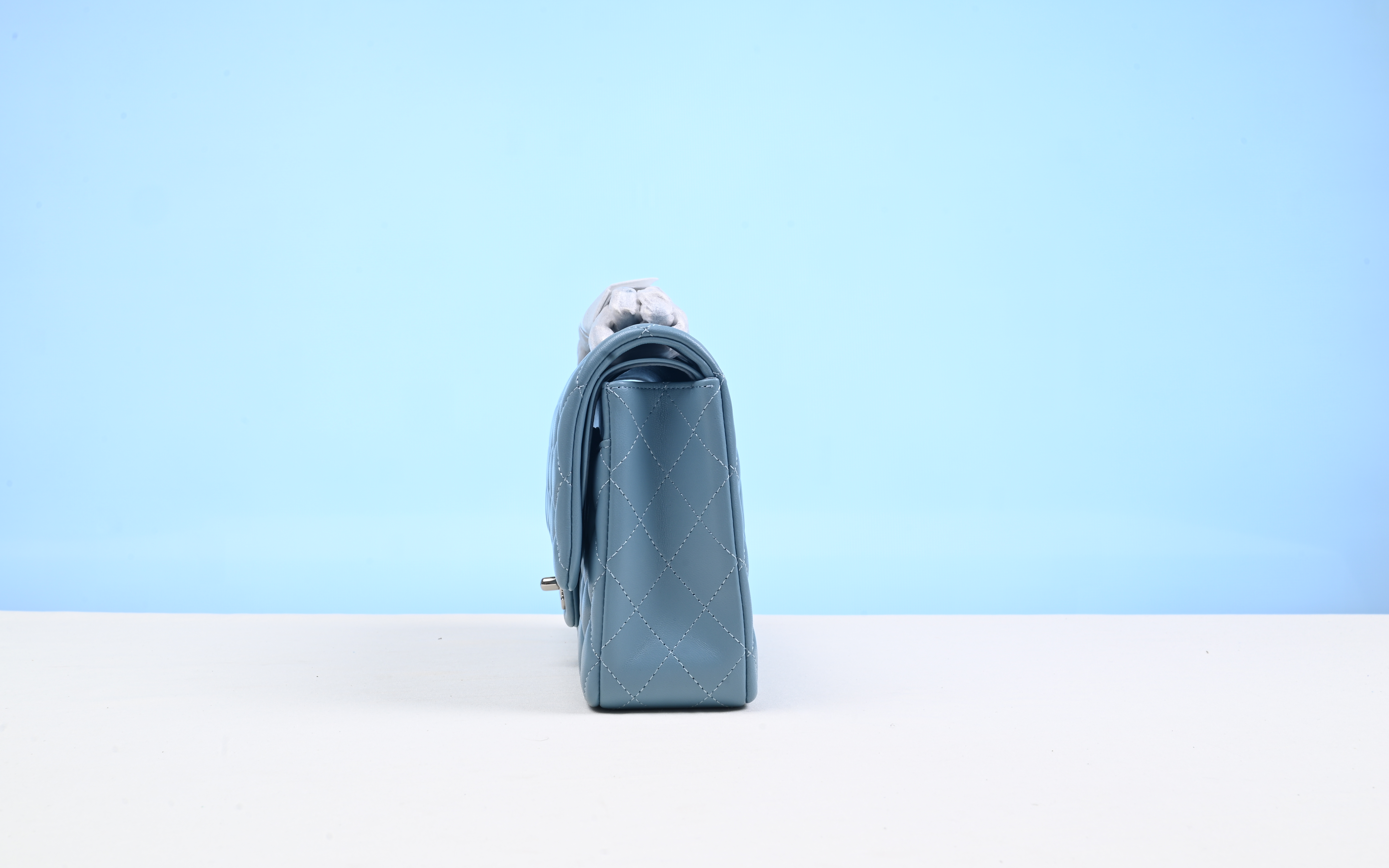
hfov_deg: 48.2
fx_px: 1552
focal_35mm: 41
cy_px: 442
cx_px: 694
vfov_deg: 31.2
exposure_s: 1/2
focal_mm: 40
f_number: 16
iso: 100
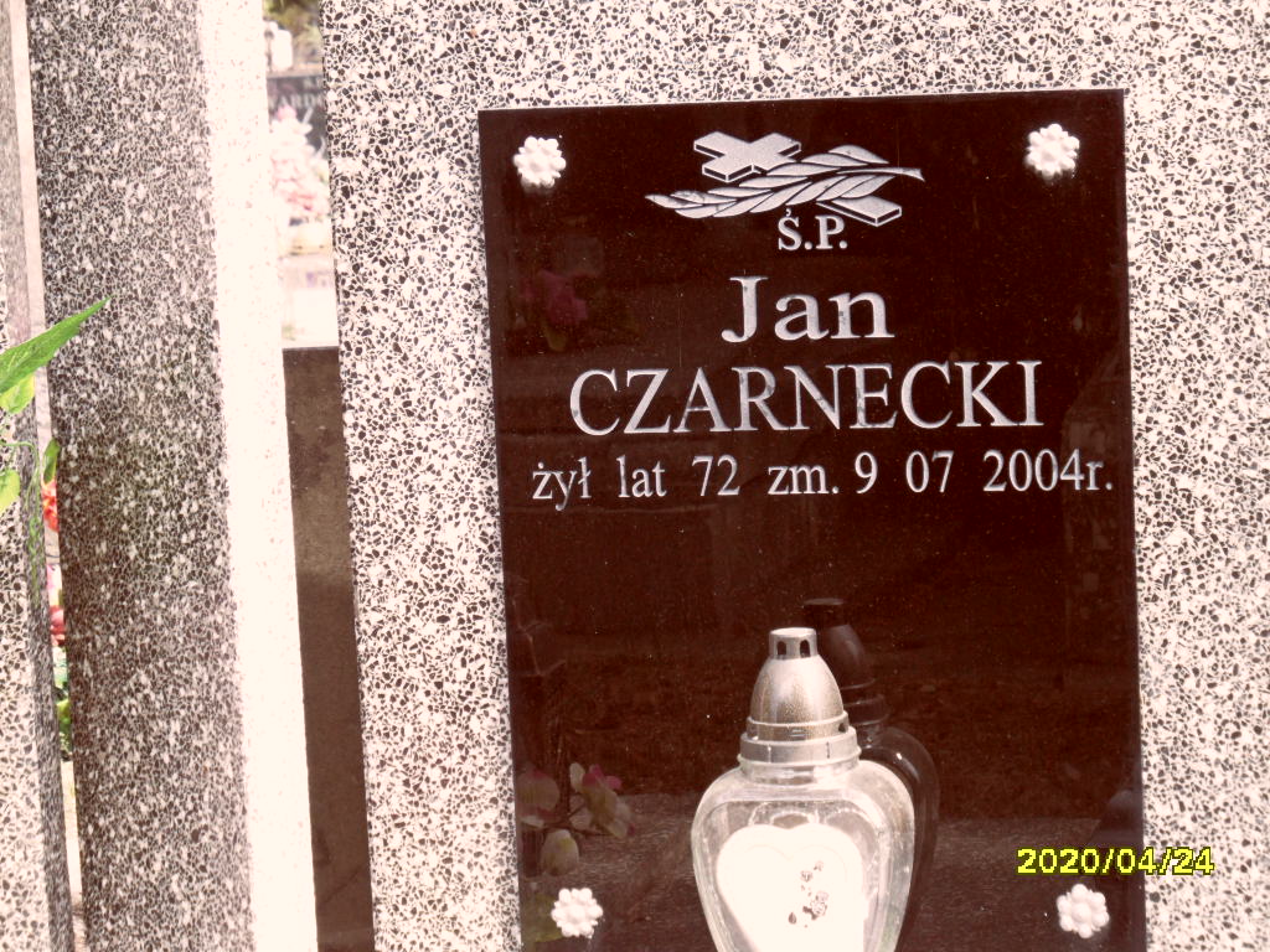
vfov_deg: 12.3
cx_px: 635
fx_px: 4403
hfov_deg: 16.4
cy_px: 476
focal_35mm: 120
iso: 160
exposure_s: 1/60
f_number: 4.4
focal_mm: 20
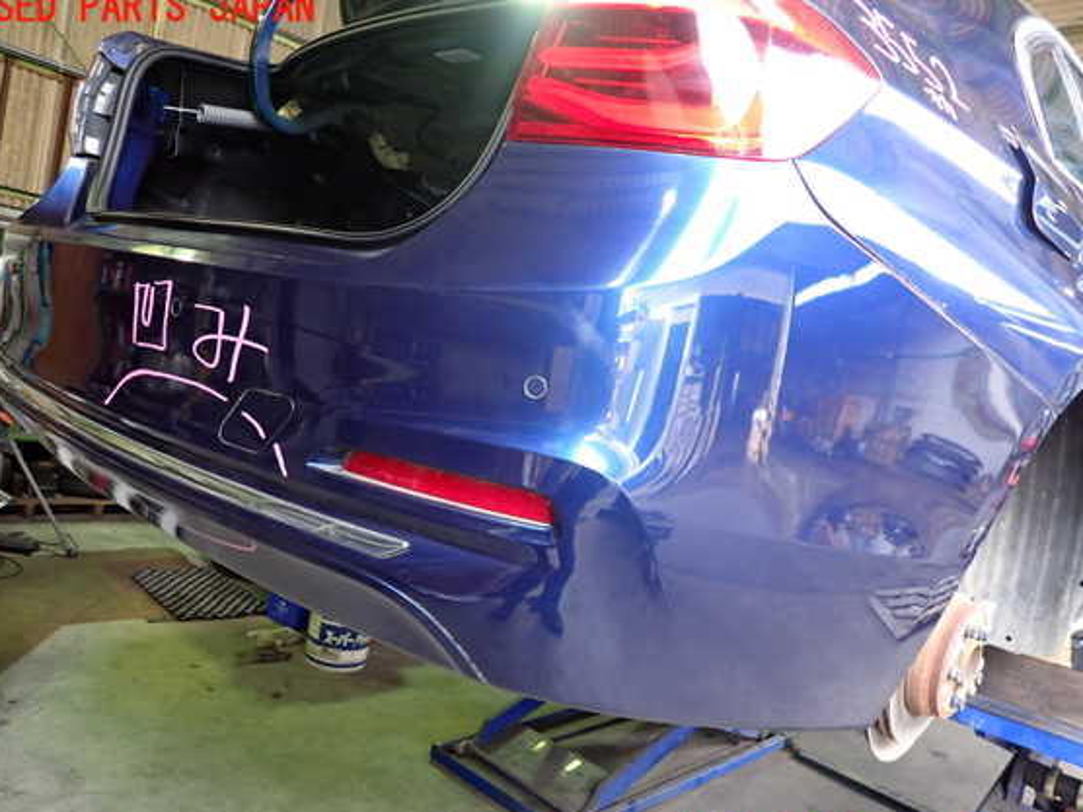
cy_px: 423
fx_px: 845
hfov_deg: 65.3
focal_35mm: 27
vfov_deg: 51.3
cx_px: 545
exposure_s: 1/30
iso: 250
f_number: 2
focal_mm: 4.5
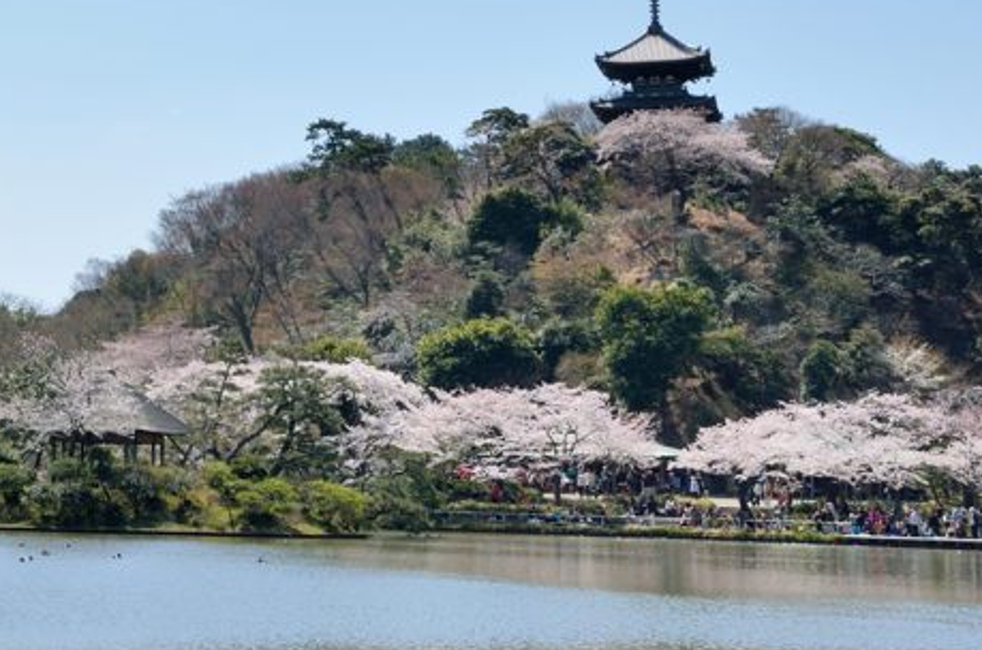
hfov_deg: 22.4
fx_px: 2368
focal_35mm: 87
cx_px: -21
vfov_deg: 15.5
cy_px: 115
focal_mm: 26
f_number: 11
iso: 160
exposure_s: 1/250
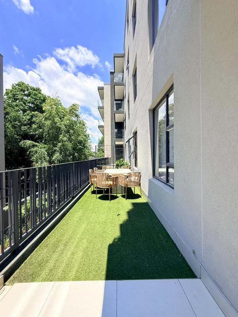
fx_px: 128
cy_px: 158
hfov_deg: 85.7
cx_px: 119
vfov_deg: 102.1
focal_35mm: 14
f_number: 2.2
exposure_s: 1/1698
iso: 64
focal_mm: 2.22
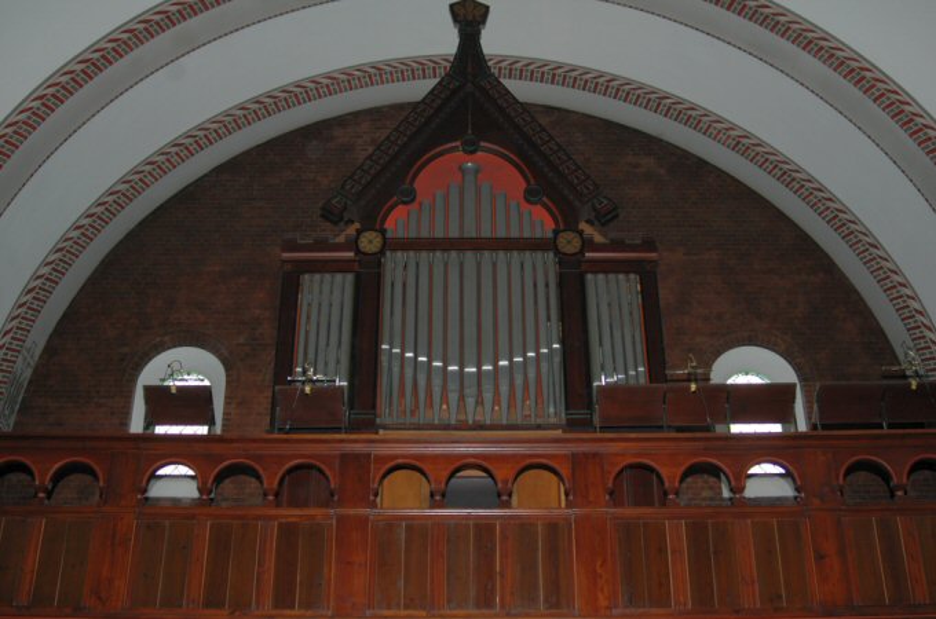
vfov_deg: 31.7
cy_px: 310
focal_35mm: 42
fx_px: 1089
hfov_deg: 46.5
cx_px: 468
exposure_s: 1/60
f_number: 4
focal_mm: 28
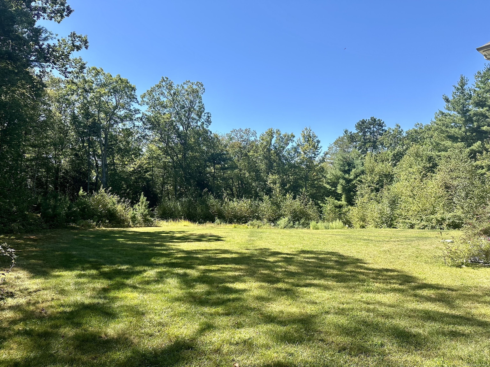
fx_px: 340
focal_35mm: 24
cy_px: 184
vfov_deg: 56.8
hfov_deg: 71.6
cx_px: 245
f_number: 1.78
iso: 80
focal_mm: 6.86
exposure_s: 1/2203
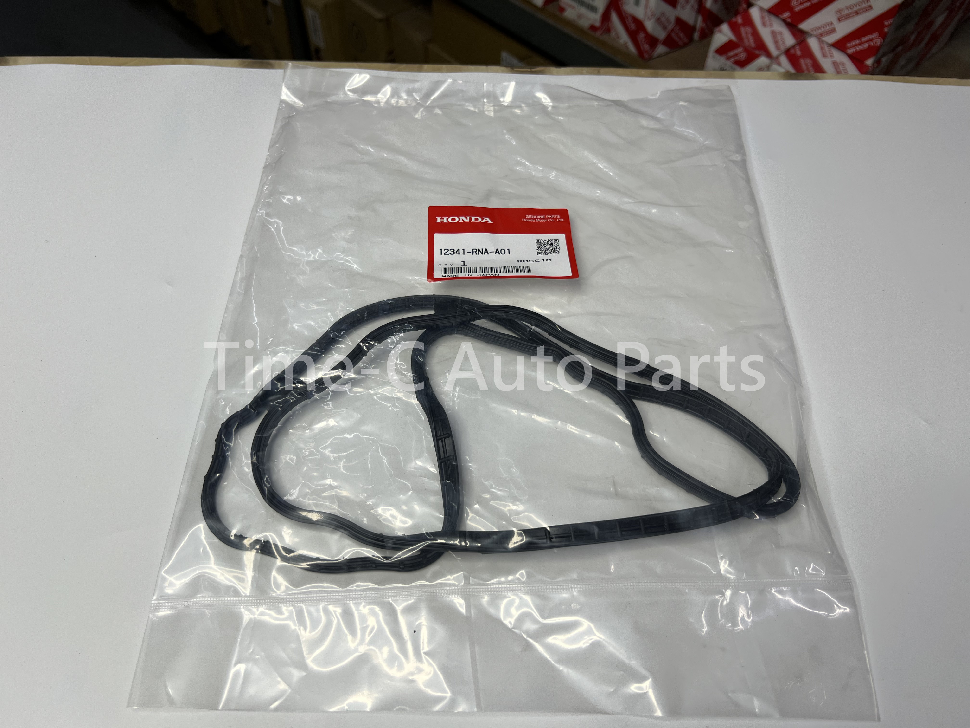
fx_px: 729
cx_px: 485
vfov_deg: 53.1
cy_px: 364
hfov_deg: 67.3
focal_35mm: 26
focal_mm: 5.7
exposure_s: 1/139
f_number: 1.5
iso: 32
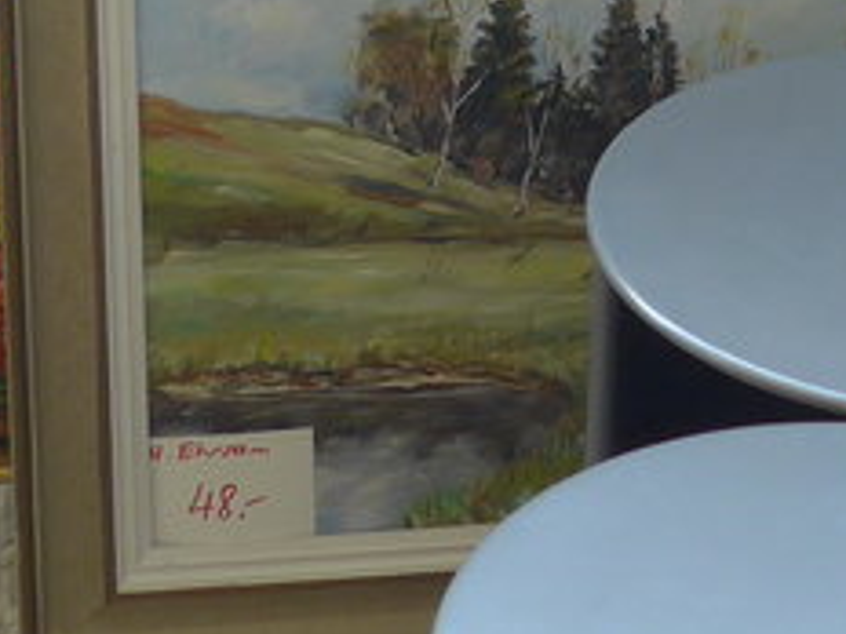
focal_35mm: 150
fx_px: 3666
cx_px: 514
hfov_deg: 13.2
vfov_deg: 9.8
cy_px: -40
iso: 100
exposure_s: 1/60
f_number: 2
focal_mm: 6
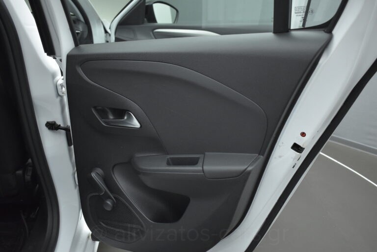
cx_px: 188
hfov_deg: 55.1
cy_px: 126
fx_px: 361
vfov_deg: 38.4
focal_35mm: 34
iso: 1600
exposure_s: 1/125
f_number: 3.8
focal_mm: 23
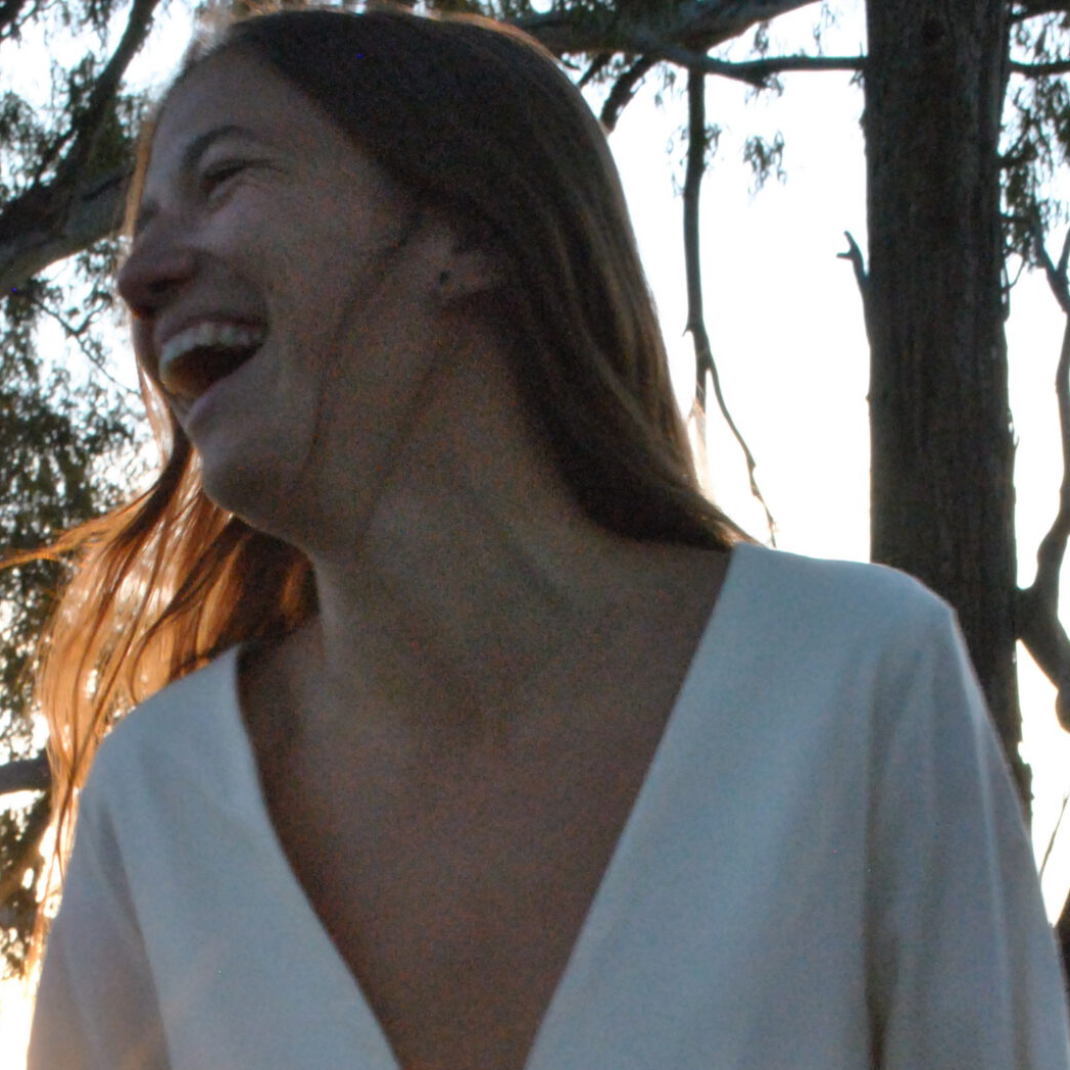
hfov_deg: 16.4
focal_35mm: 106
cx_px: 492
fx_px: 3707
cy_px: 1297
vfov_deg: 15.8
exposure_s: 1/60
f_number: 13
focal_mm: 34
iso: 1400
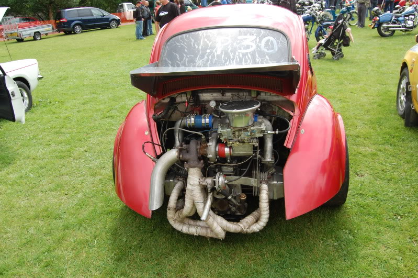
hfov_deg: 62.0
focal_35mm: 30
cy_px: 139
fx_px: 348
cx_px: 209
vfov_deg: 43.5
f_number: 7.1
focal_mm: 20
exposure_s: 1/200
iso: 200
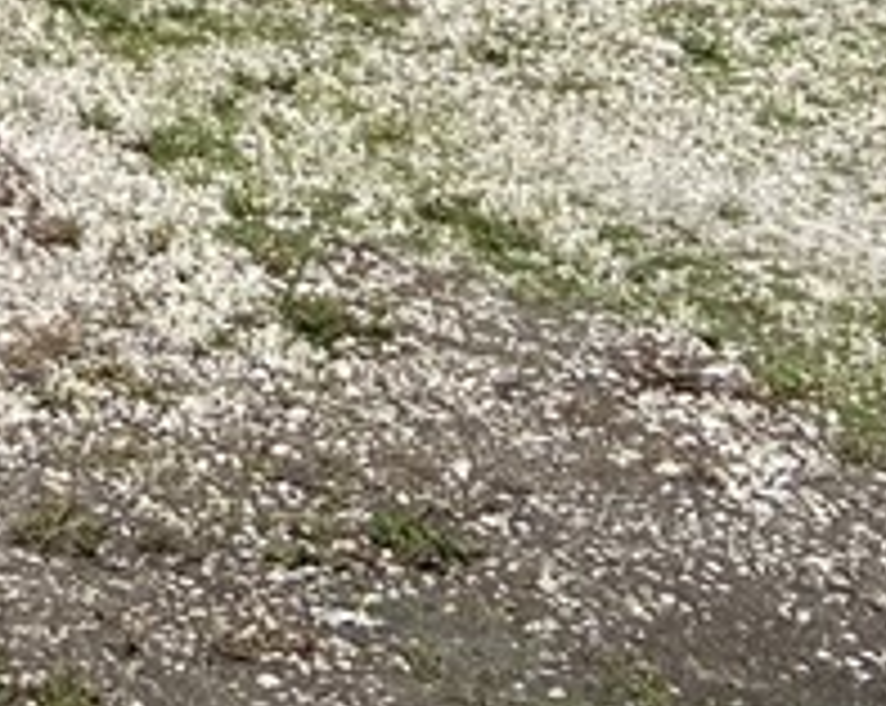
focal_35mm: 132
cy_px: -926
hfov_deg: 13.3
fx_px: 3456
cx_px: -639
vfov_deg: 10.3
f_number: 1.8
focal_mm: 4.25
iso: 32
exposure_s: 1/5495
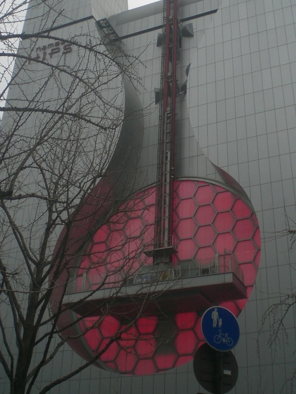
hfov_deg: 27.5
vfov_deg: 35.9
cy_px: 136
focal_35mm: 53
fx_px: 604
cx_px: 168
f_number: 3.1
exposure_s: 1/80
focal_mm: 6.3
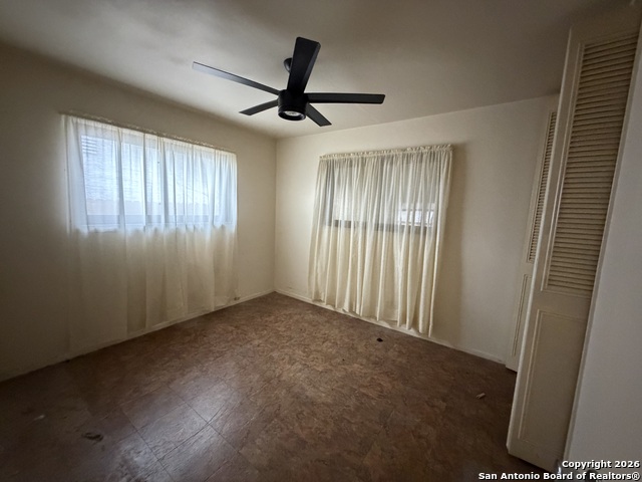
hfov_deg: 102.1
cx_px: 321
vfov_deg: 85.7
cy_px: 241
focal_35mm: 14
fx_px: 260
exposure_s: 1/60
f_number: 2.2
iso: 1250
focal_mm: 2.22
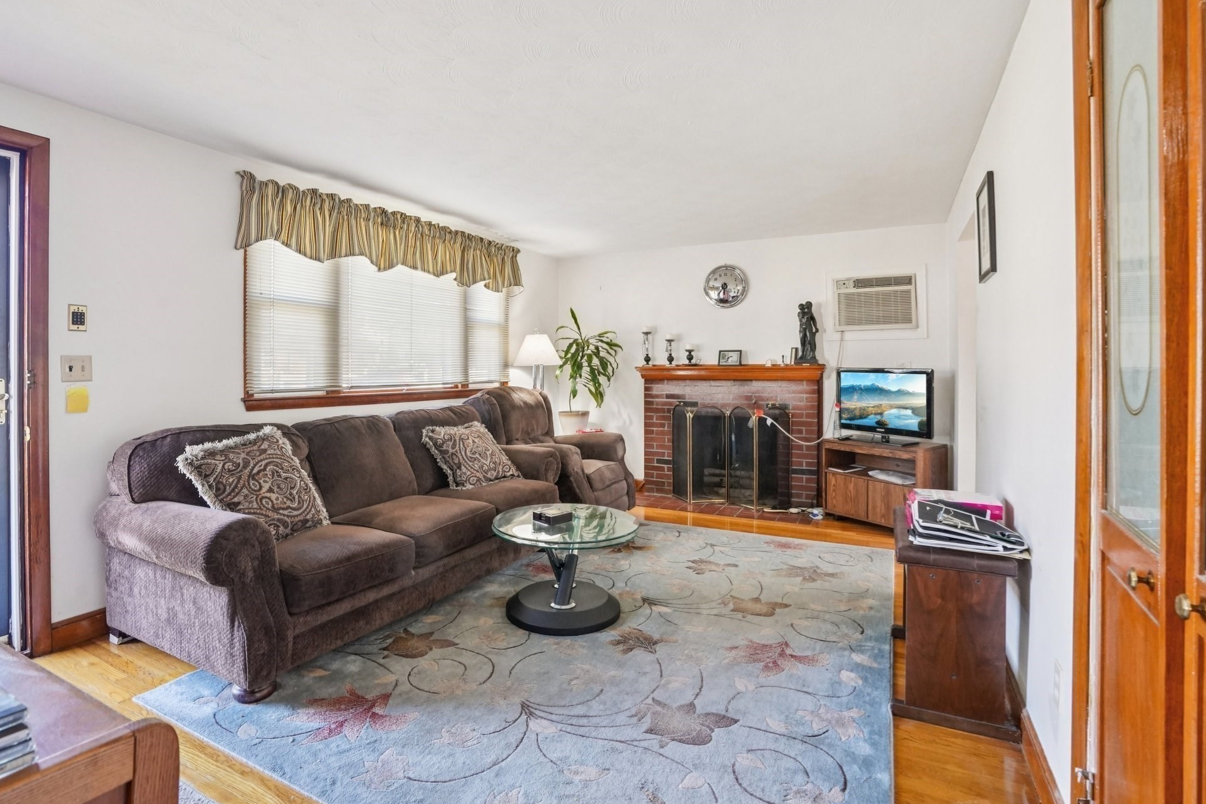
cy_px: 391
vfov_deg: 70.4
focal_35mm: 17
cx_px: 571
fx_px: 569
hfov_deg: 93.2
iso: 1250
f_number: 8
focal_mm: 16
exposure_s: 1/30
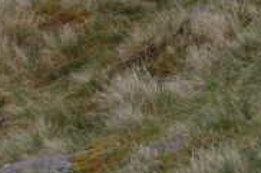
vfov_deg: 5.6
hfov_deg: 7.8
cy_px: -141
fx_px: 1753
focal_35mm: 242
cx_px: 658
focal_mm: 15.74
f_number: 4
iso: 125
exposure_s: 1/640
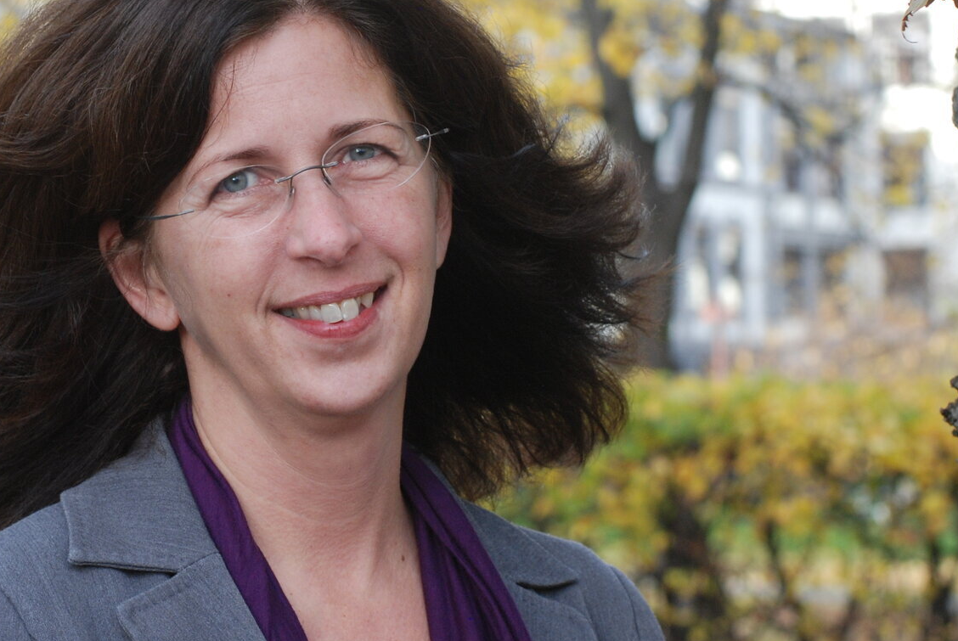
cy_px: 227
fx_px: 3543
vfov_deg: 10.3
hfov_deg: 15.3
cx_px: 240
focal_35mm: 133
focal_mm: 50
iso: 400
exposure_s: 1/160
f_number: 5.6
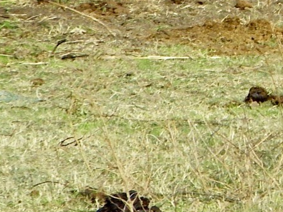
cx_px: 504
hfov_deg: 3.5
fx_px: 4570
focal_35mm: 559
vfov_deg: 2.6
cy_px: -214
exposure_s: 1/250
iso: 80
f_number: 4.9
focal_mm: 23.9
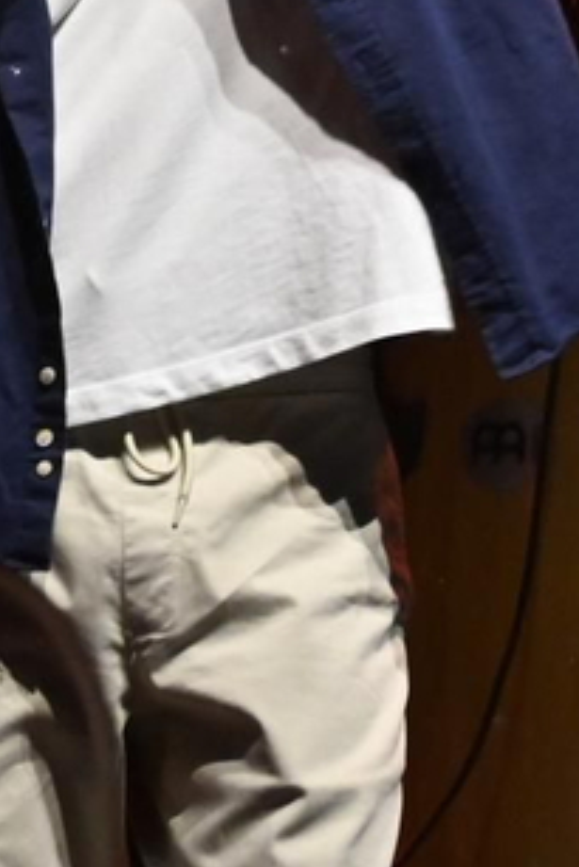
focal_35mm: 1952
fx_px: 47035
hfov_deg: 0.7
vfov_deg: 1.1
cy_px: -237
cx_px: 113
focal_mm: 250
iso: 1600
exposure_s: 1/200
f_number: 6.3
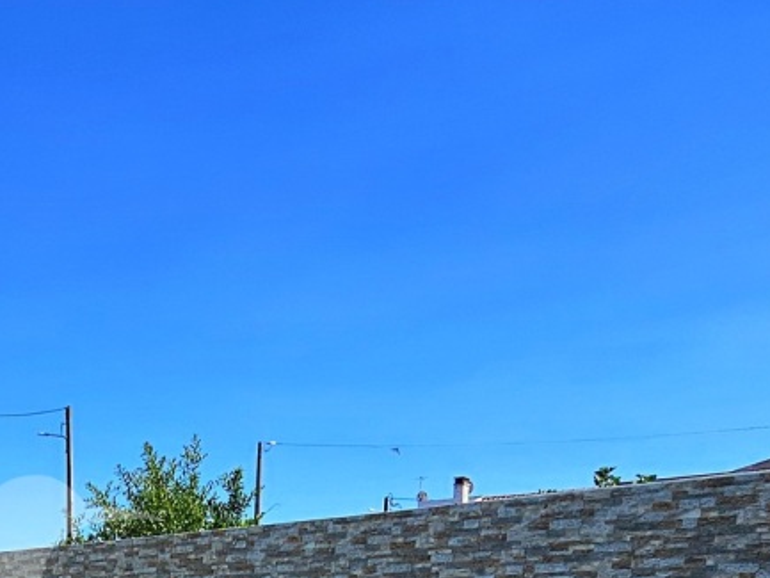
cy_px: 804
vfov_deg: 27.5
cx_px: -12
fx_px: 912
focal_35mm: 41
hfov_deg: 39.9
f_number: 2.2
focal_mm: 2.2
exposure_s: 1/5000
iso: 50
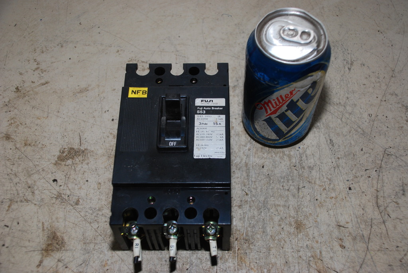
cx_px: 204
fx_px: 528
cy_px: 136
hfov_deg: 42.3
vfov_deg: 29.0
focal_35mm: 46
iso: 200
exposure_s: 1/60
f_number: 5
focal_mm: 31
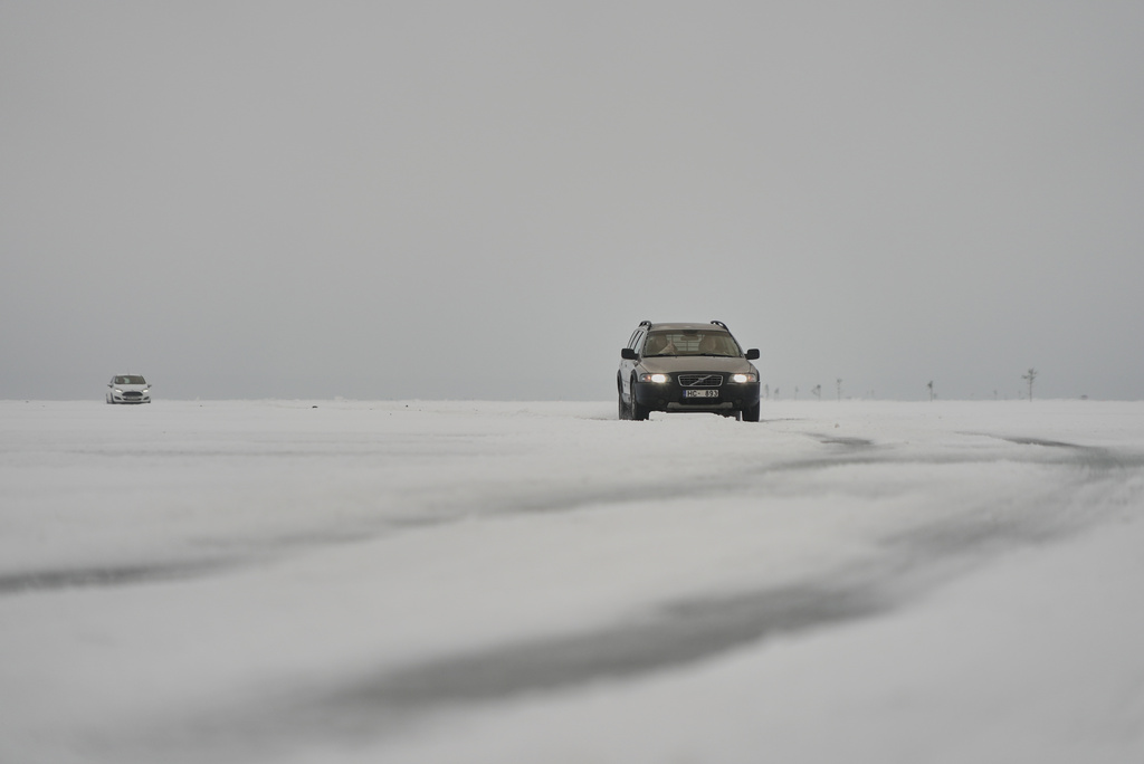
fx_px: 7631
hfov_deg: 8.6
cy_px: 382
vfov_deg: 5.7
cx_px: 572
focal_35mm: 240
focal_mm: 240
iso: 320
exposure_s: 1/320
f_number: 6.3
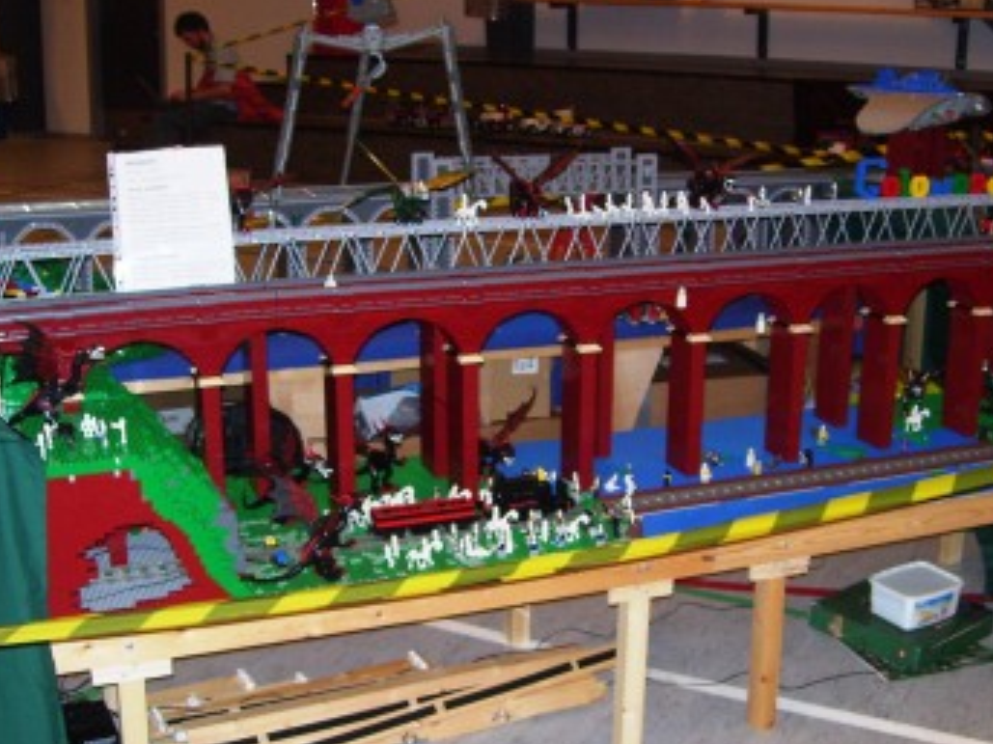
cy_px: 371
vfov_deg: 30.9
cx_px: 469
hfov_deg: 40.4
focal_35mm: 47
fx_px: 1348
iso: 100
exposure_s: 1/60
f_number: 2.7
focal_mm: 6
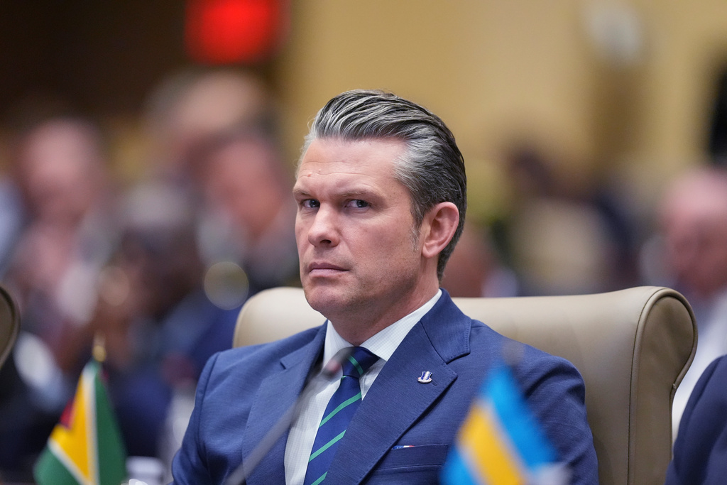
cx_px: 364
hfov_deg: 5.2
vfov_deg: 3.4
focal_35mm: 400
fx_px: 8078
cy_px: 242
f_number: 2.8
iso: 6400
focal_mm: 400
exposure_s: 1/500
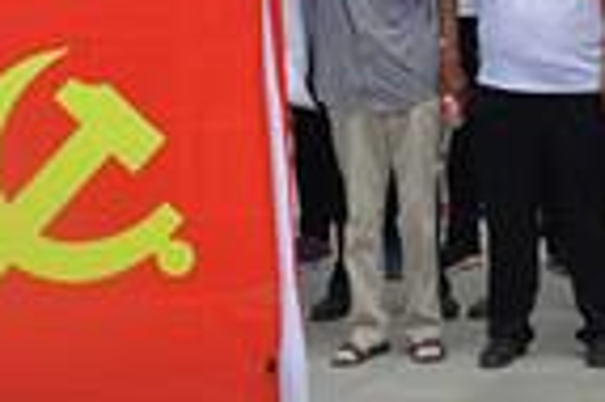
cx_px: 914
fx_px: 3659
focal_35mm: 218
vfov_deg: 6.3
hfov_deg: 9.2
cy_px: 36
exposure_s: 1/250
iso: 100
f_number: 8
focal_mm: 26
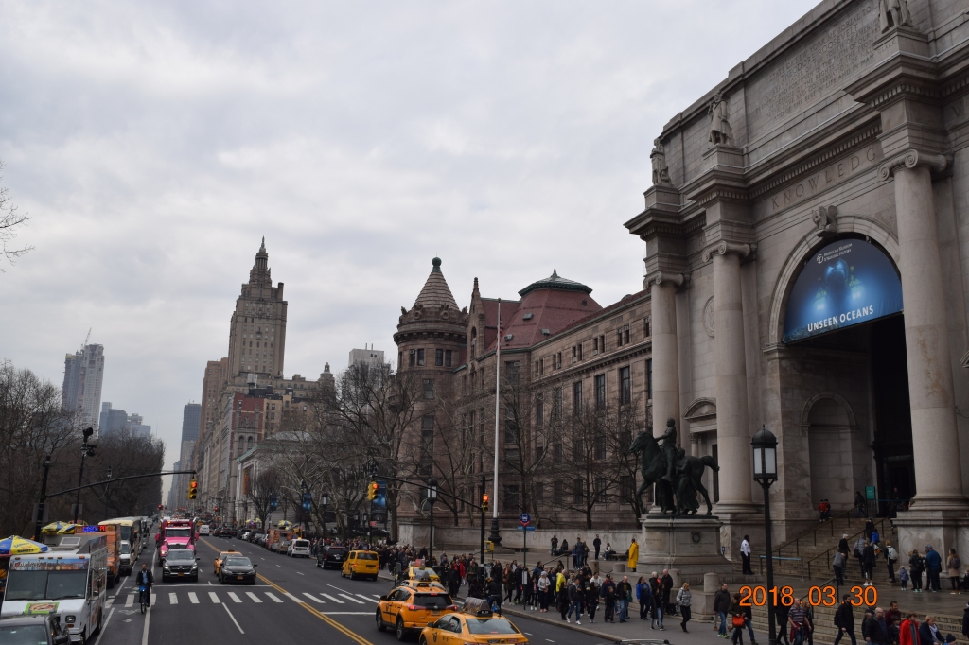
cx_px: 484
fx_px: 928
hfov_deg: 55.1
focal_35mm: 34
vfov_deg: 38.3
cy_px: 322
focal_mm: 23
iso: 200
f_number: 10
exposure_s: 1/400
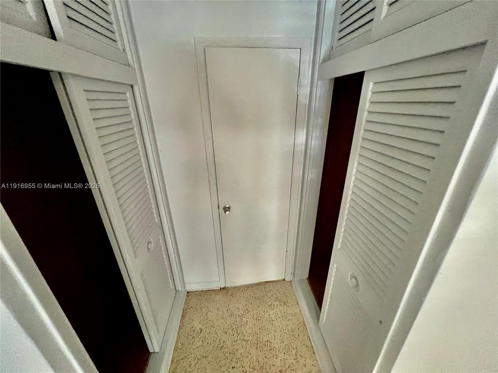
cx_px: 249
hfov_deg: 106.2
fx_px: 187
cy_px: 186
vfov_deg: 89.9
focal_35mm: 13
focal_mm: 1.57
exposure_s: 1/60
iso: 800
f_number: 1.8
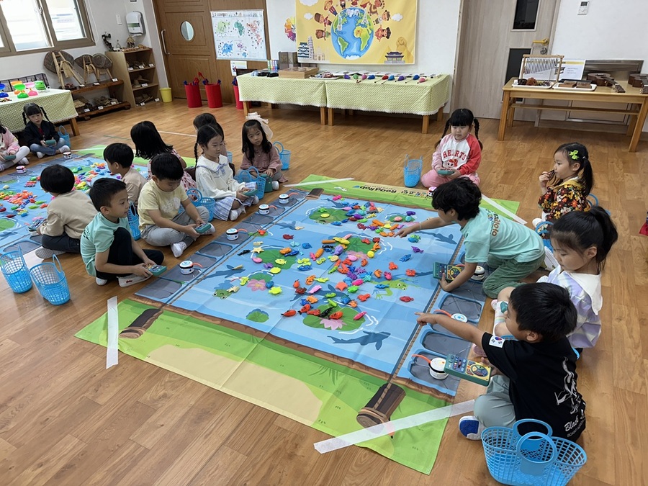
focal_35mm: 24
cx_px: 324
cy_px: 243
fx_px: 449
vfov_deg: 56.8
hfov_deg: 71.6
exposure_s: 1/120
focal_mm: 6.86
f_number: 1.78
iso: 125
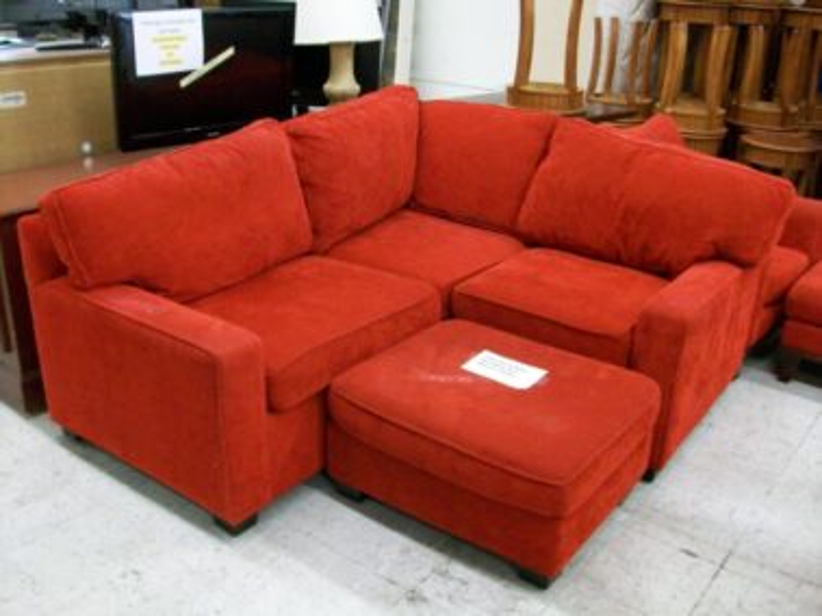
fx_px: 807
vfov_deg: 41.8
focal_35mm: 34
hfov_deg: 54.0
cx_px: 411
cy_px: 308
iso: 160
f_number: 2.8
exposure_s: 1/16.1
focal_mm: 5.7
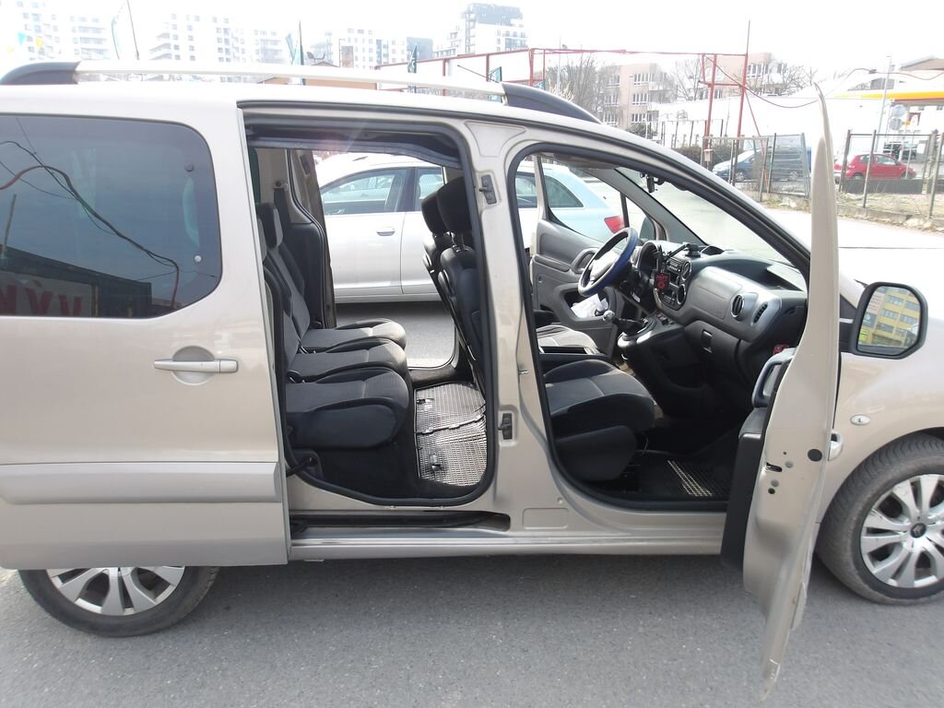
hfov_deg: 65.3
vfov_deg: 51.4
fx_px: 736
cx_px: 472
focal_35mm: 27
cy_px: 354
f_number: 3
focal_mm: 4.9
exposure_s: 1/278
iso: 100
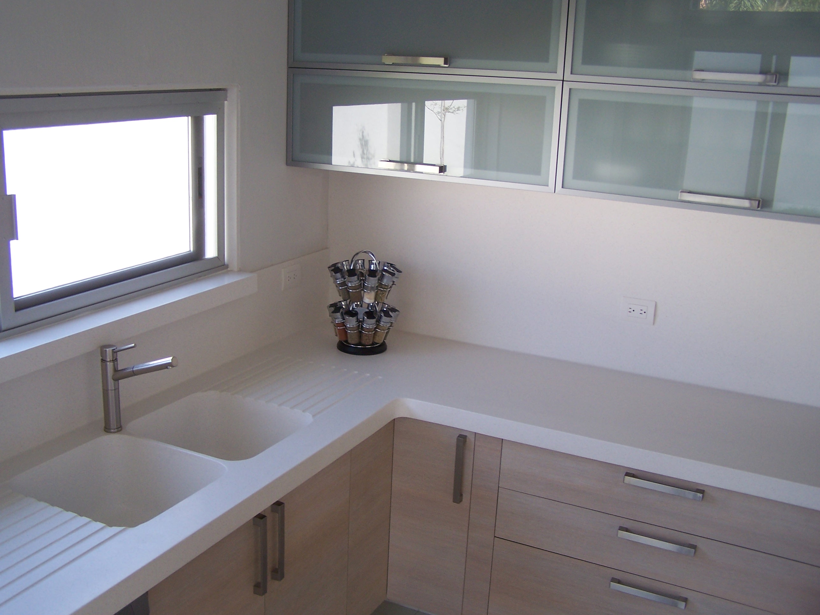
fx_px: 900
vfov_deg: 37.7
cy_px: 308
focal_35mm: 38
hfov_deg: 49.0
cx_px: 410
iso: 80
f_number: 2.8
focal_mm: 6.3
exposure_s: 1/45
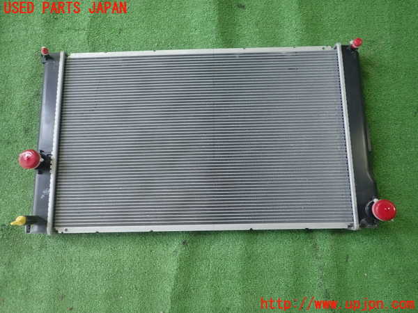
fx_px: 302
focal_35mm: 25
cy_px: 156
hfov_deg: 69.4
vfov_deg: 54.9
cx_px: 209
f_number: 2
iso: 100
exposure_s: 1/80
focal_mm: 4.5
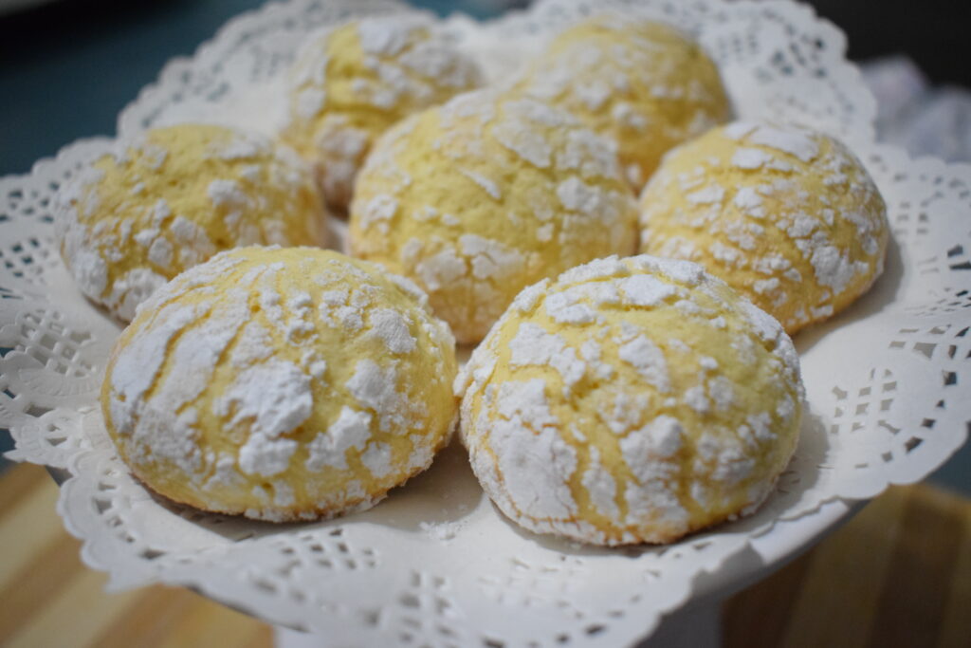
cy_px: 324
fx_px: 931
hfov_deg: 55.1
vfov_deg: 38.4
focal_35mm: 34
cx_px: 486
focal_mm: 23
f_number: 4
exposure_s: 1/125
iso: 3200
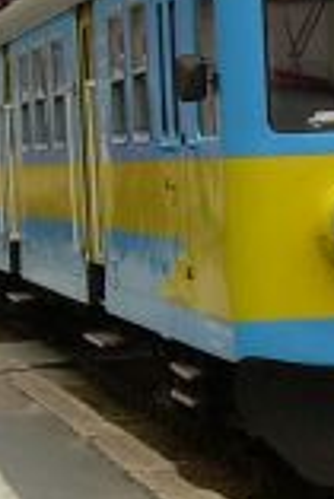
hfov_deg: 6.8
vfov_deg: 10.2
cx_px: 480
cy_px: 245
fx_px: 2791
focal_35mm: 201
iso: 50
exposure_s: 1/105
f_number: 4.6
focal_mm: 6.3
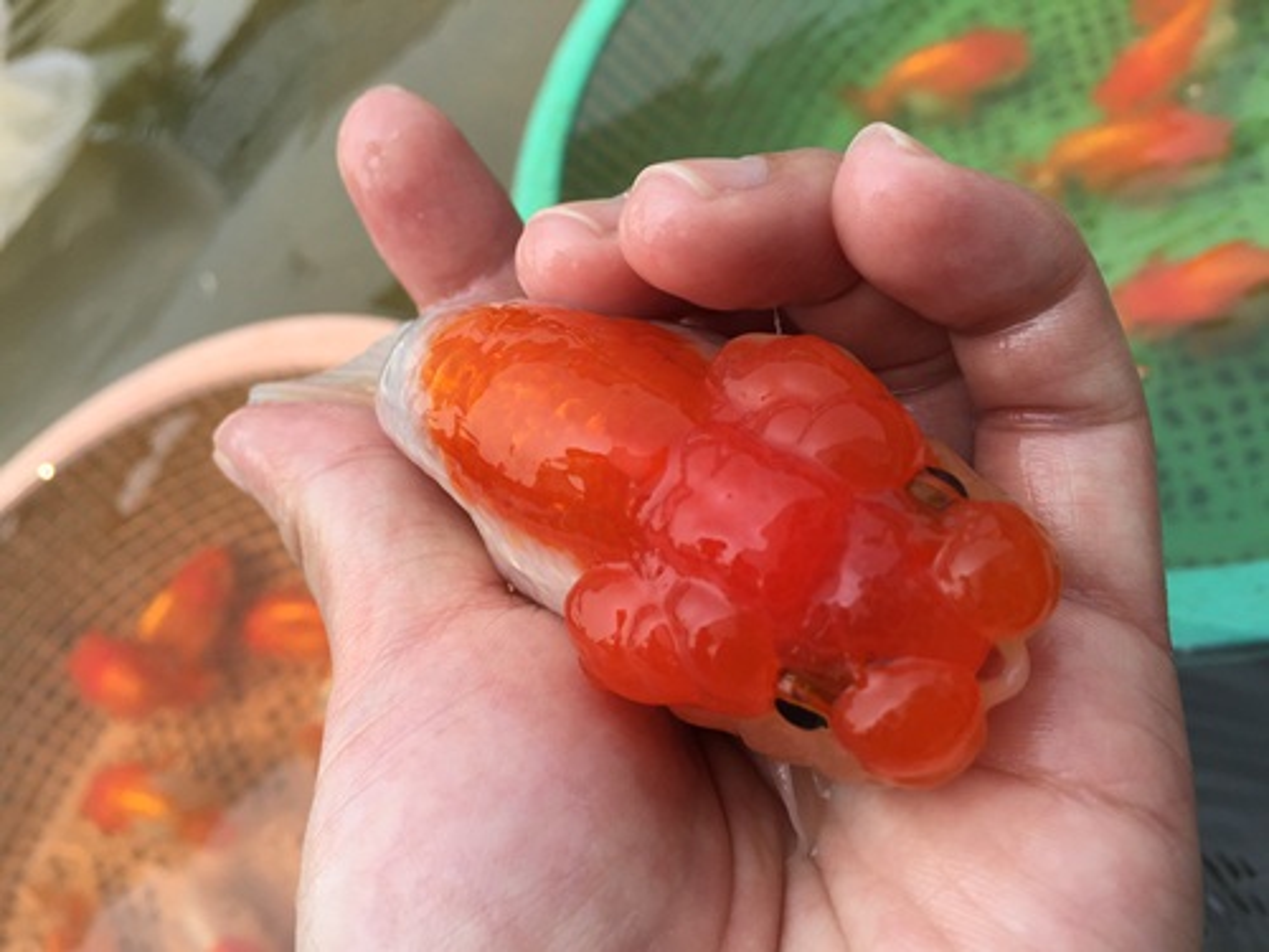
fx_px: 1063
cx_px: 634
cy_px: 476
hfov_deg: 61.7
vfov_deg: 48.2
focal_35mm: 29
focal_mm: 4.15
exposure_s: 1/860
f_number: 2.2
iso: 32
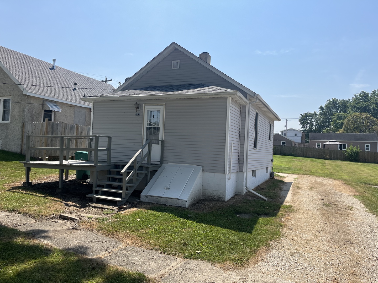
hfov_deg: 67.3
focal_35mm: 26
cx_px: 189
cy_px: 142
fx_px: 284
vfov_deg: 53.1
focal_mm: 5.1
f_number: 1.6
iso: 50
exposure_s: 1/4310
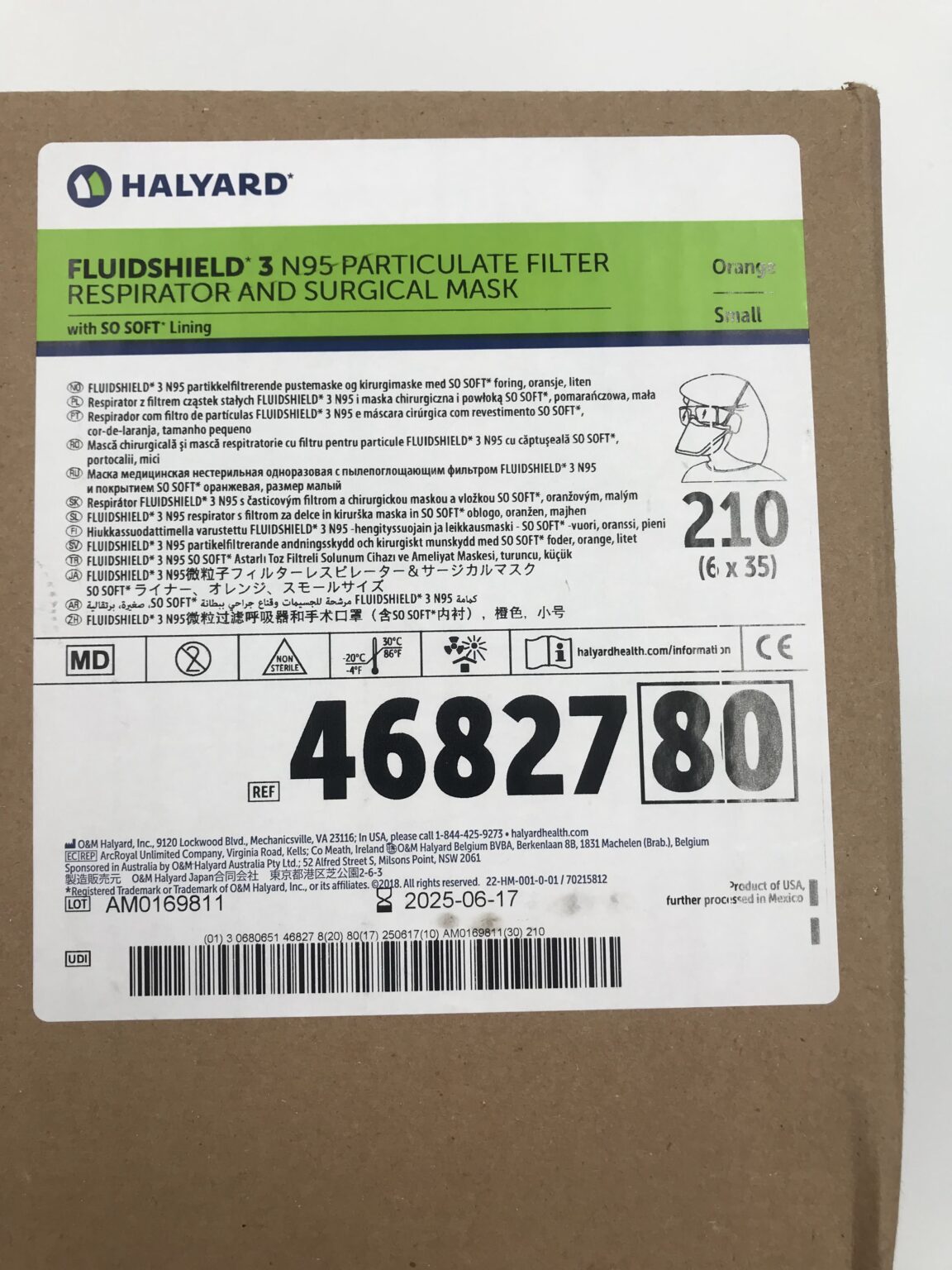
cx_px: 476
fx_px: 1027
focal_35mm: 28
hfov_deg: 49.7
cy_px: 635
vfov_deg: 63.4
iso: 20
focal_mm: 3.99
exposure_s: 1/120
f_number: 1.8
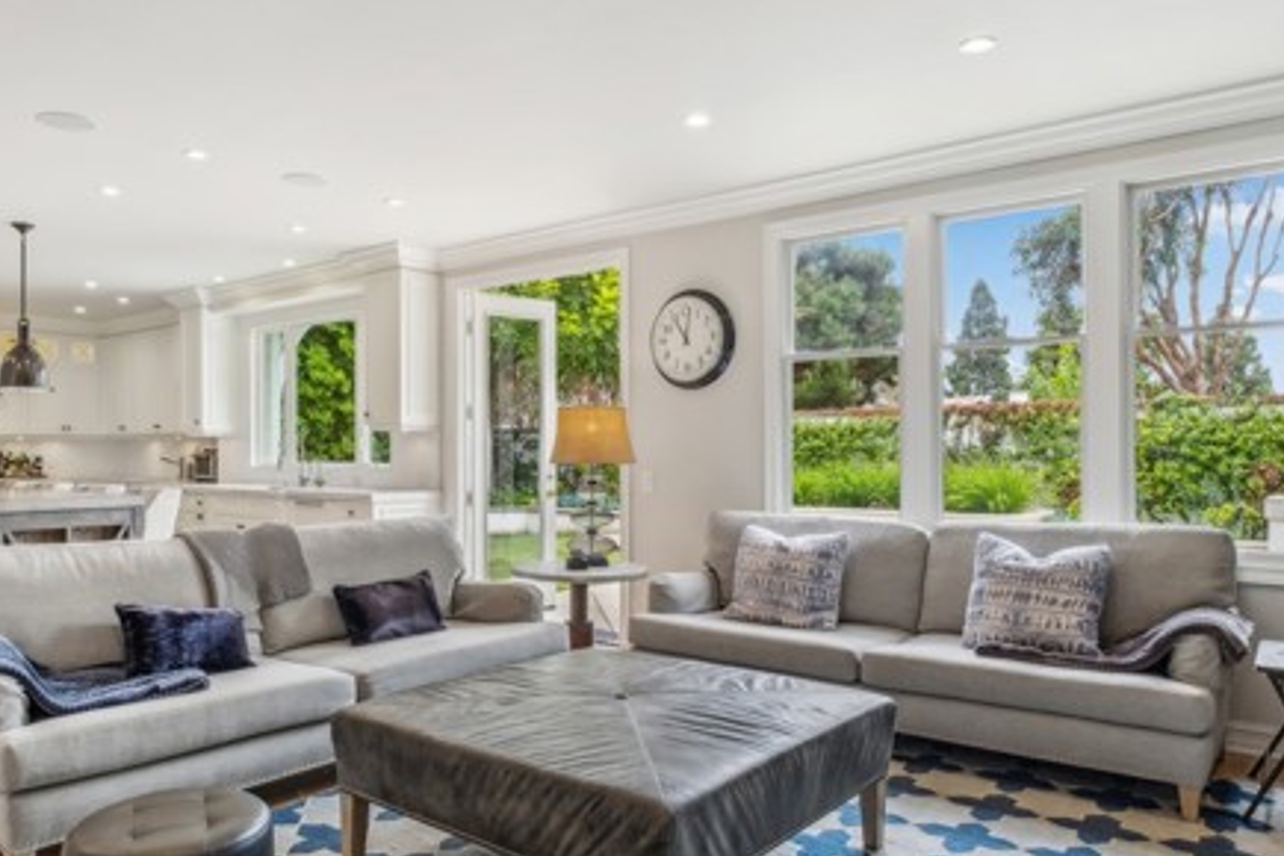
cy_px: 456
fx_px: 892
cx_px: 558
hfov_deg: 71.2
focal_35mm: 25
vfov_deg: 51.2
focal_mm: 11
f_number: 8
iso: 160
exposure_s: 1/20
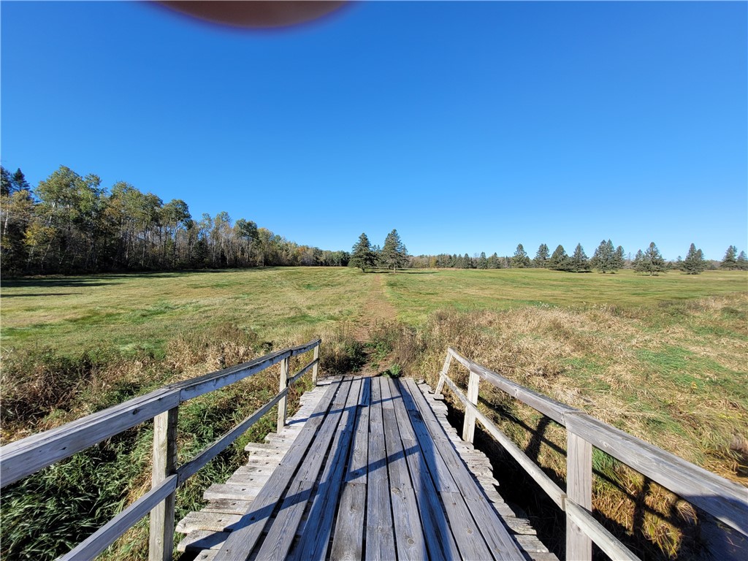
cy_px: 280
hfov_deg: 106.2
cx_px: 374
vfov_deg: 89.9
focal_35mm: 13
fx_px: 281
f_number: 2.2
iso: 40
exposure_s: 1/1033
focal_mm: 1.74
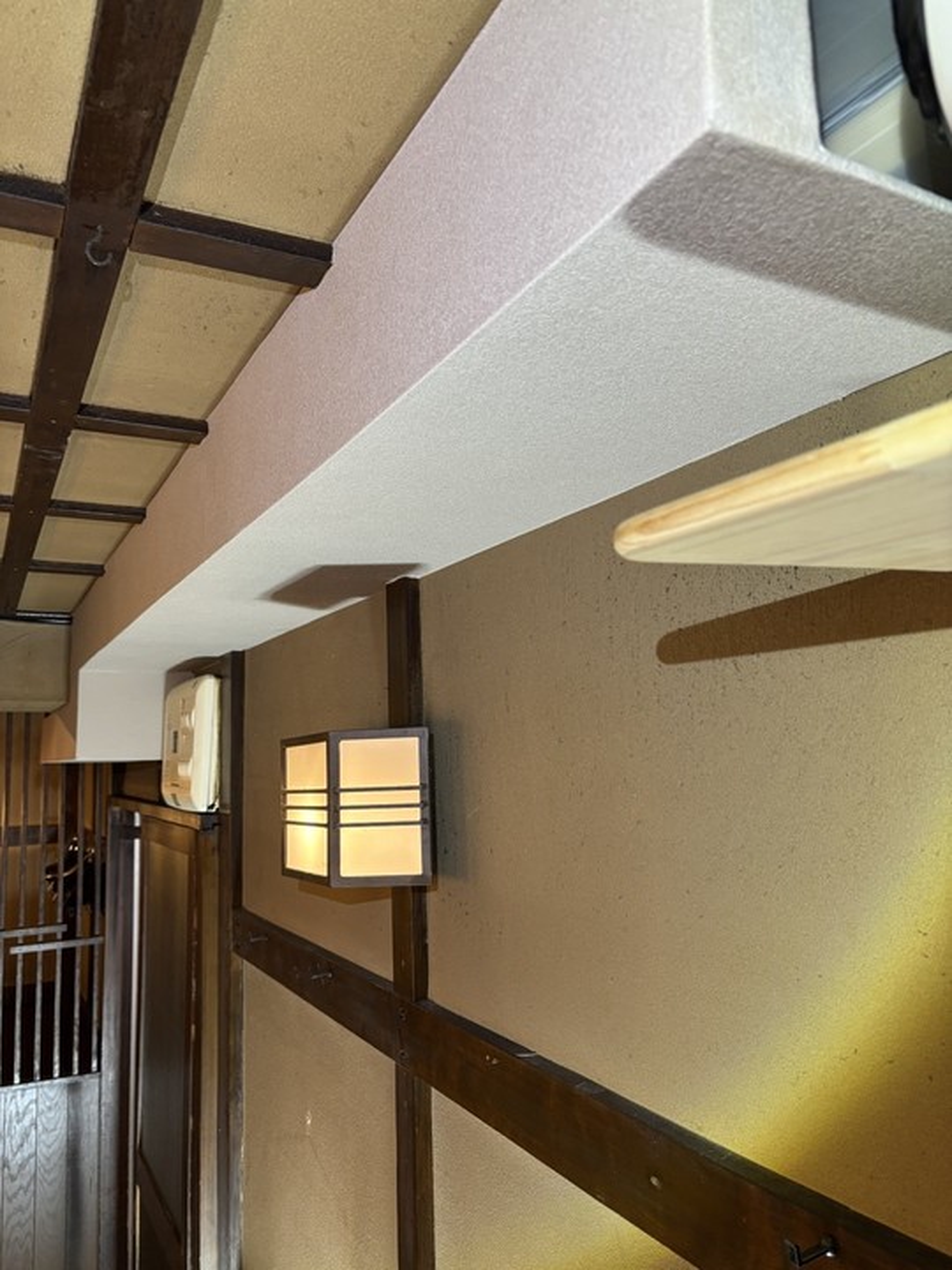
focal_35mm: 26
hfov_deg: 53.1
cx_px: 476
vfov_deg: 67.3
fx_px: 953
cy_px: 635
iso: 160
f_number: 1.6
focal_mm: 5.96
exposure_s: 1/50
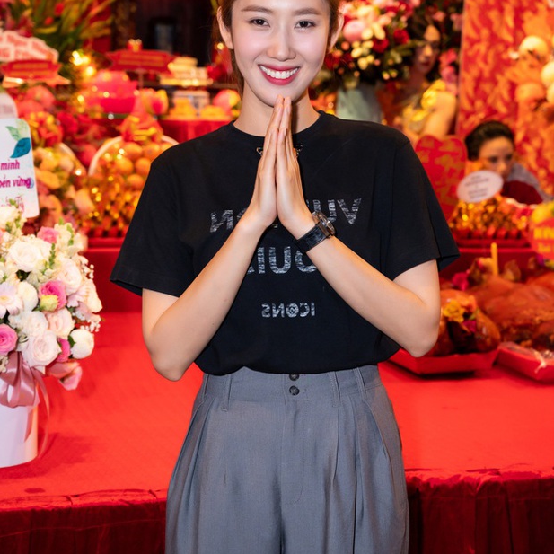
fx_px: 1231
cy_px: 243
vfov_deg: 25.3
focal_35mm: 68
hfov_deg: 25.4
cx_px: 277
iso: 1600
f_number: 4.5
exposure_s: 1/200
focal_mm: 53
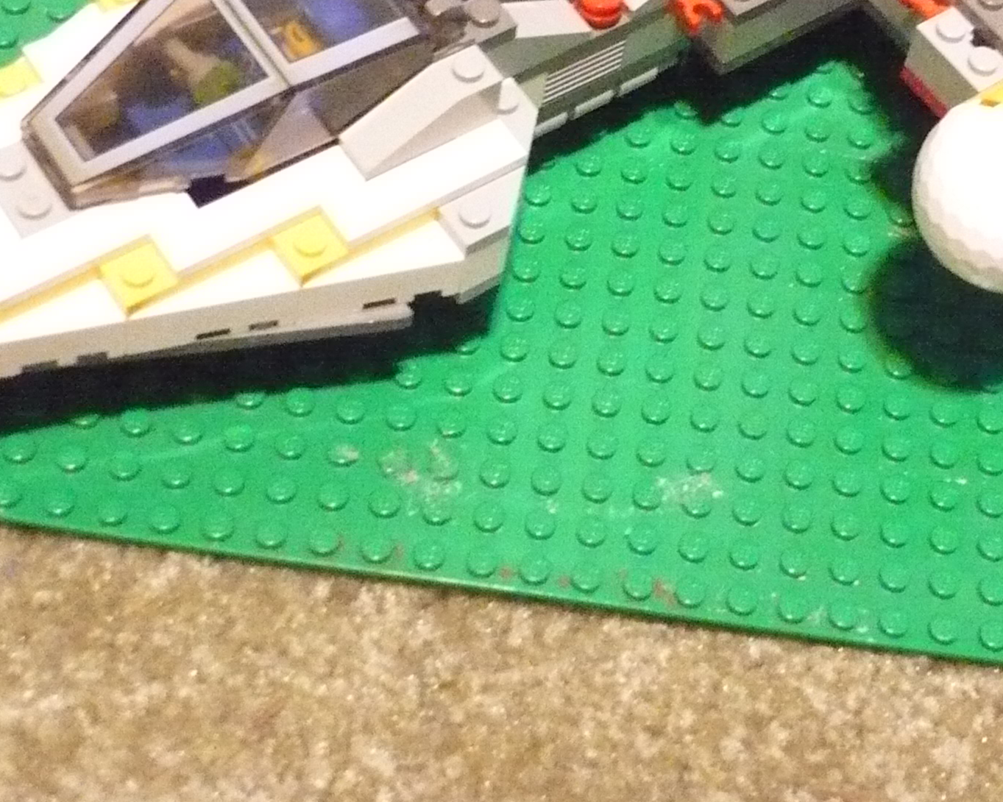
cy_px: -38
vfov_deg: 19.2
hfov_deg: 24.3
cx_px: 840
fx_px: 2285
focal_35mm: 77
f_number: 2.8
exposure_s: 1/6
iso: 800
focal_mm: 5.8
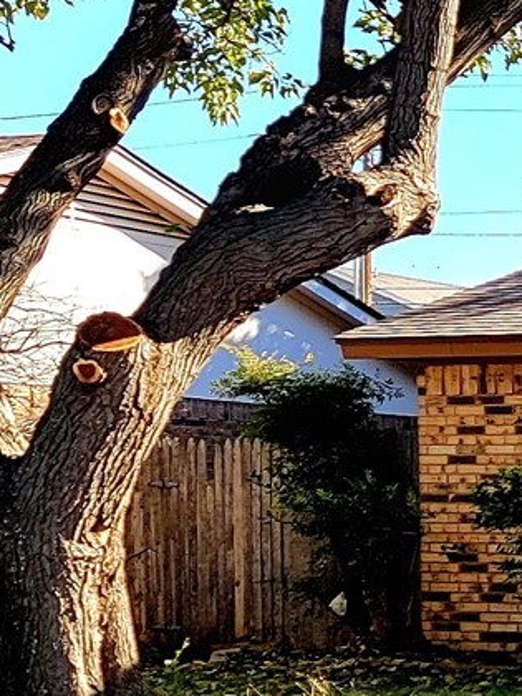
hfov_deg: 10.7
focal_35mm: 117
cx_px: 1276
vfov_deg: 16.6
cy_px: 640
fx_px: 2352
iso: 16
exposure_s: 1/263
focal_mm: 6.7
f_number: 1.8
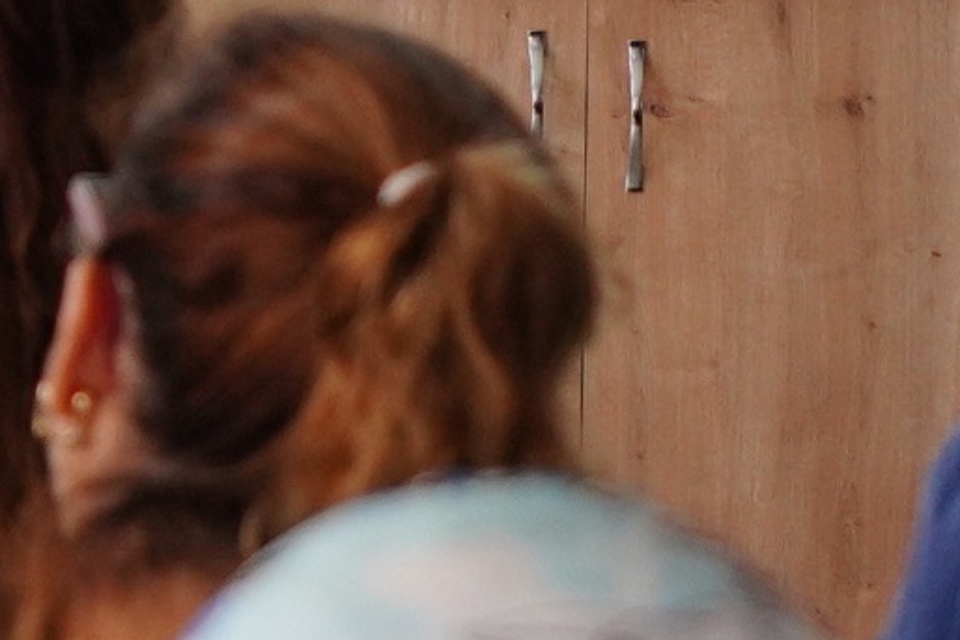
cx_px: -195
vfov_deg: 4.5
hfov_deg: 6.8
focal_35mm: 301
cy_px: -237
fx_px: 8028
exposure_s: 1/200
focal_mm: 35
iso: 800
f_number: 2.8
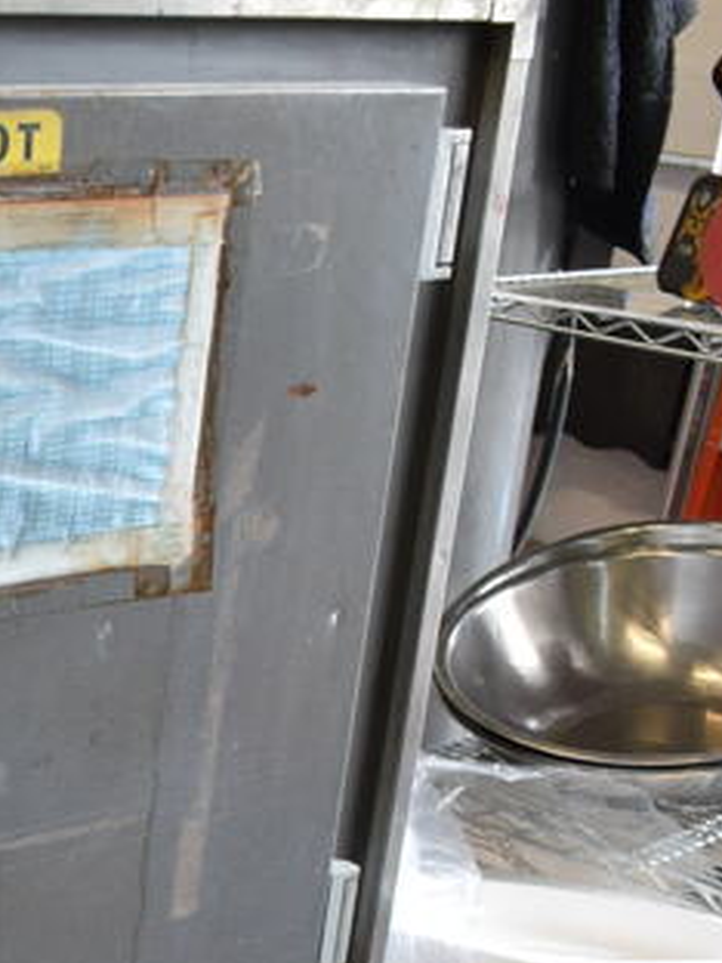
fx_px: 2114
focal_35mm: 76
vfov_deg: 24.7
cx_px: -204
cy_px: 912
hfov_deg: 18.1
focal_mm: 18
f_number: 3.5
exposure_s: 1/30
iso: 250
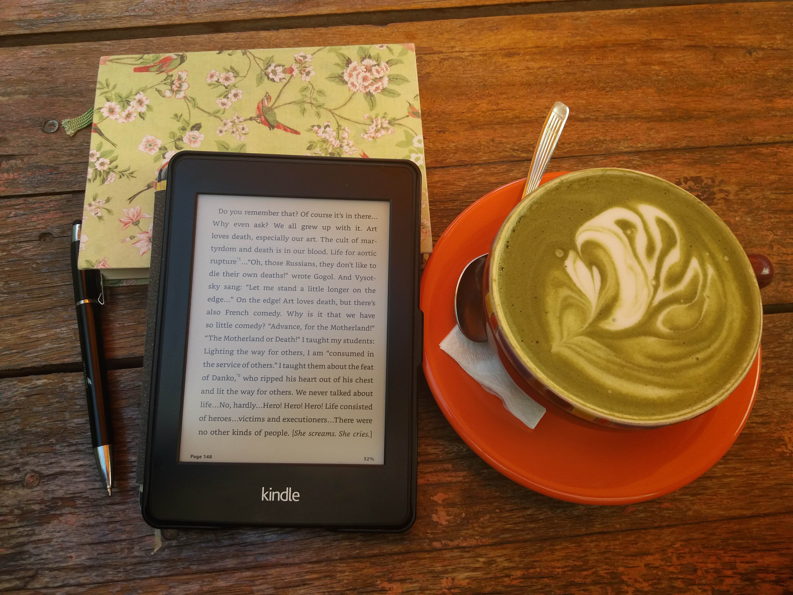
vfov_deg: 49.7
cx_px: 396
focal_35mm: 28
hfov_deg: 63.4
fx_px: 641
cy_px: 298
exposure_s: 1/154
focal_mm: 3.7
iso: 64
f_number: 1.9
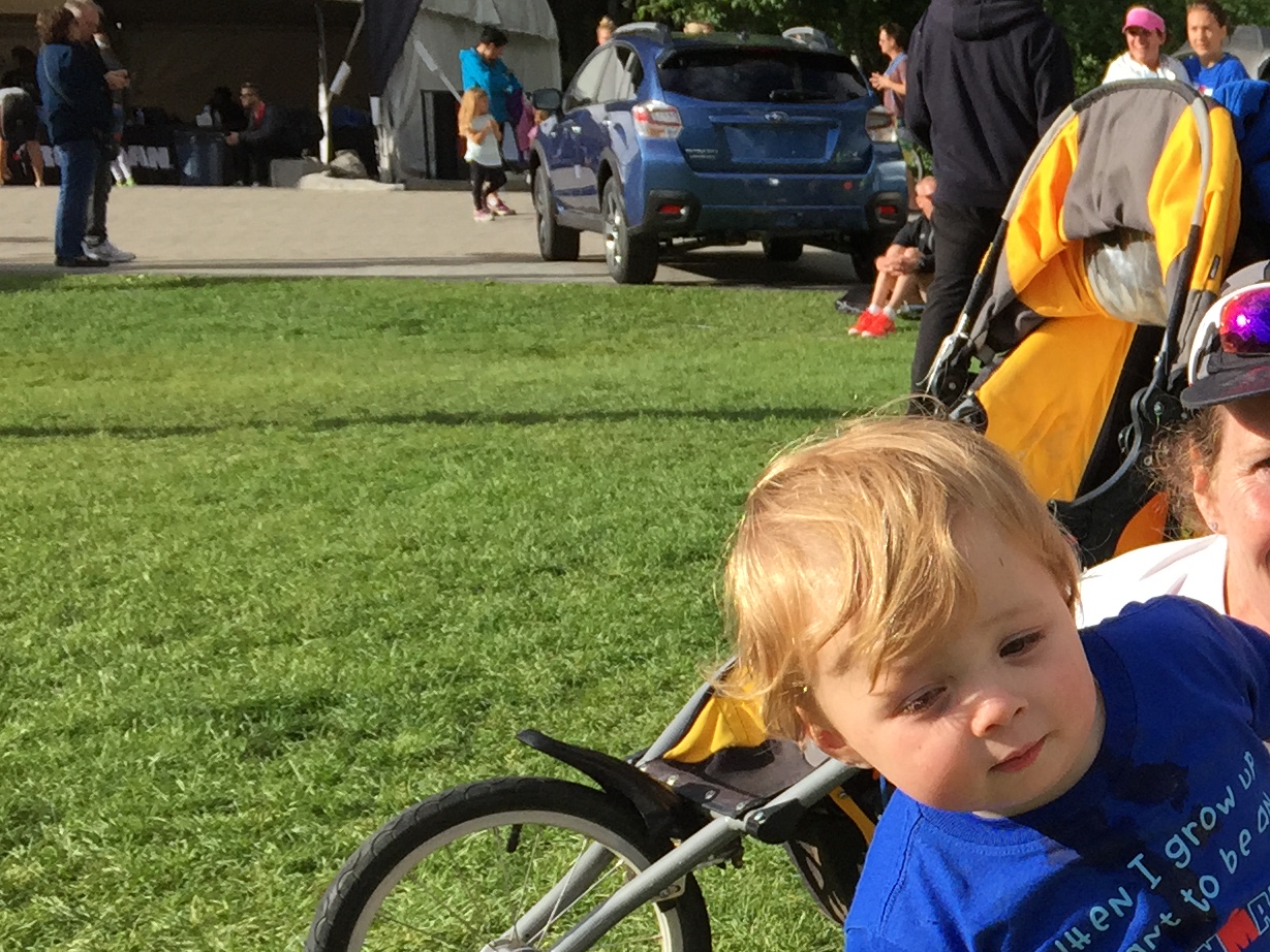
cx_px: 1625
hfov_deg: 22.7
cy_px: 722
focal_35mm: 77
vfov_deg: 19.0
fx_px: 2825
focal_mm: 4.15
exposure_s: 1/1582
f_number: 2.2
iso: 32
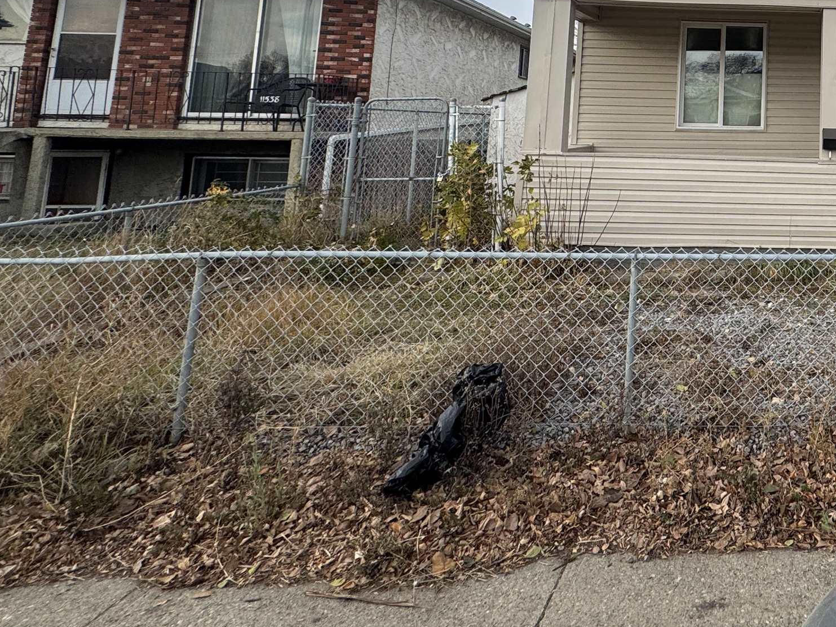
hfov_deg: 50.1
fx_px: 700
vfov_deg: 43.8
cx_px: 834
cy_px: 56
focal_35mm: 29
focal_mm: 2.22
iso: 50
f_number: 2.2
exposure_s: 1/1178
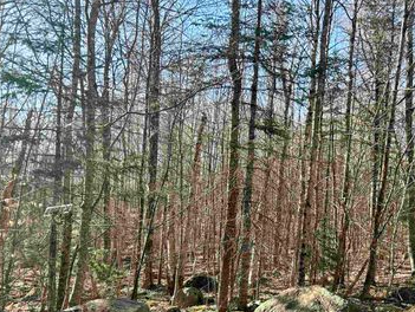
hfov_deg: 49.0
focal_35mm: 37
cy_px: 214
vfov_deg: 38.2
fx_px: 444
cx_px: 285
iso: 50
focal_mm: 5.7
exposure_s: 1/700
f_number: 1.5
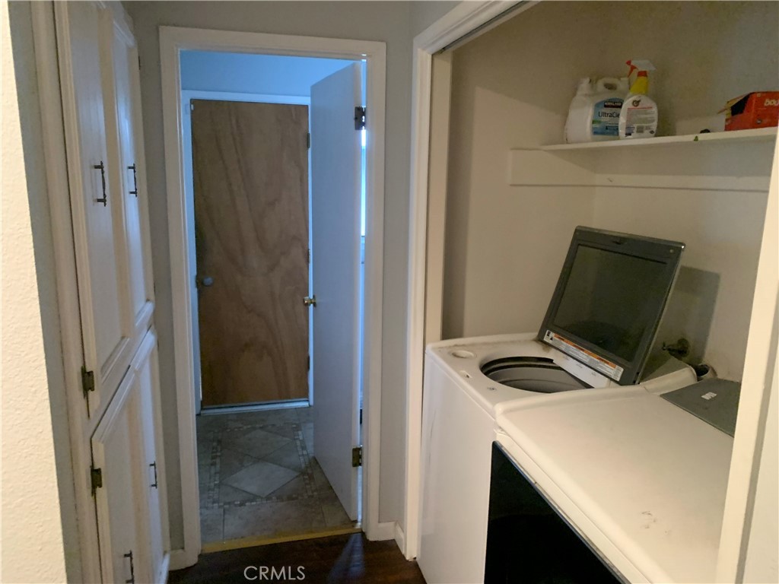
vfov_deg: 53.1
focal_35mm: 26
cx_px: 390
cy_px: 292
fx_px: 585
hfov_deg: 67.3
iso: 500
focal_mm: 4.25
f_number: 1.8
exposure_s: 1/30
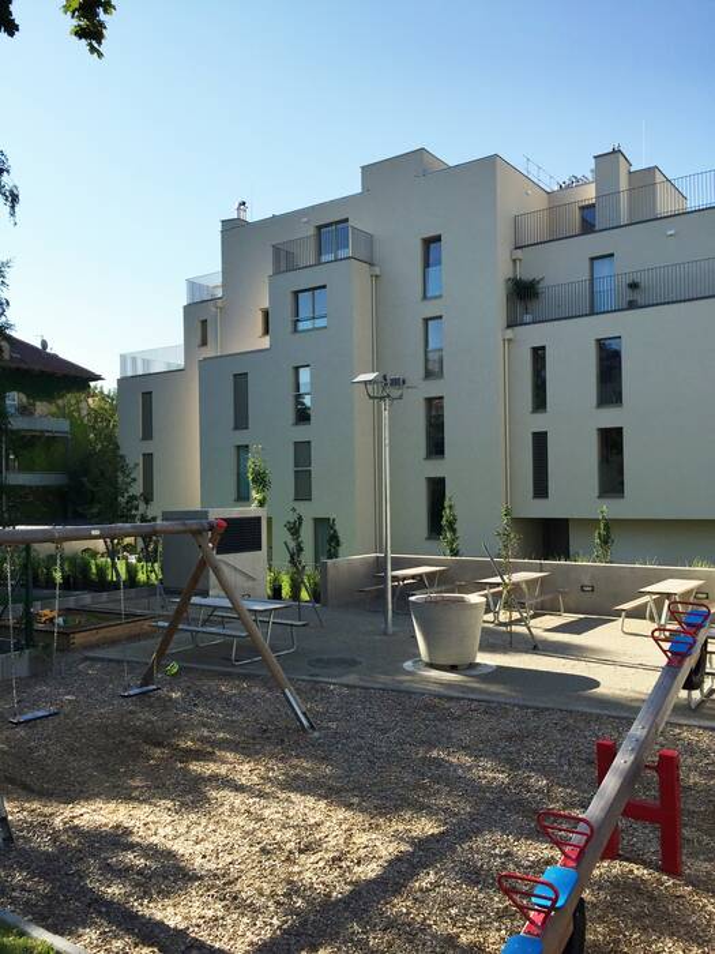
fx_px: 799
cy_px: 477
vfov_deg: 61.7
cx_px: 358
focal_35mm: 29
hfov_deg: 48.2
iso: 32
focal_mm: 4.15
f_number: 2.2
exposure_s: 1/1799
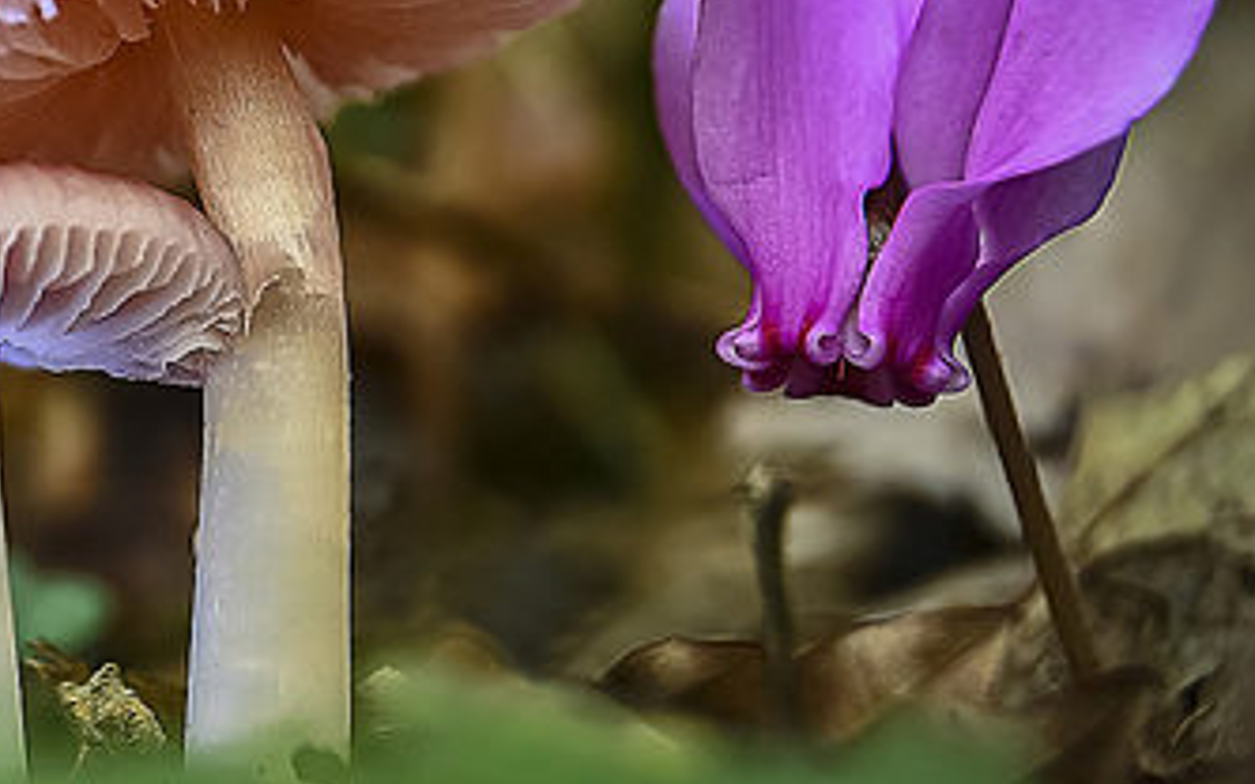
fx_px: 7999
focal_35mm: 234
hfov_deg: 8.9
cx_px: 204
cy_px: 296
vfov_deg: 5.6
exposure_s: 1/2.5
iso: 100
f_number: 5.6
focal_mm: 85
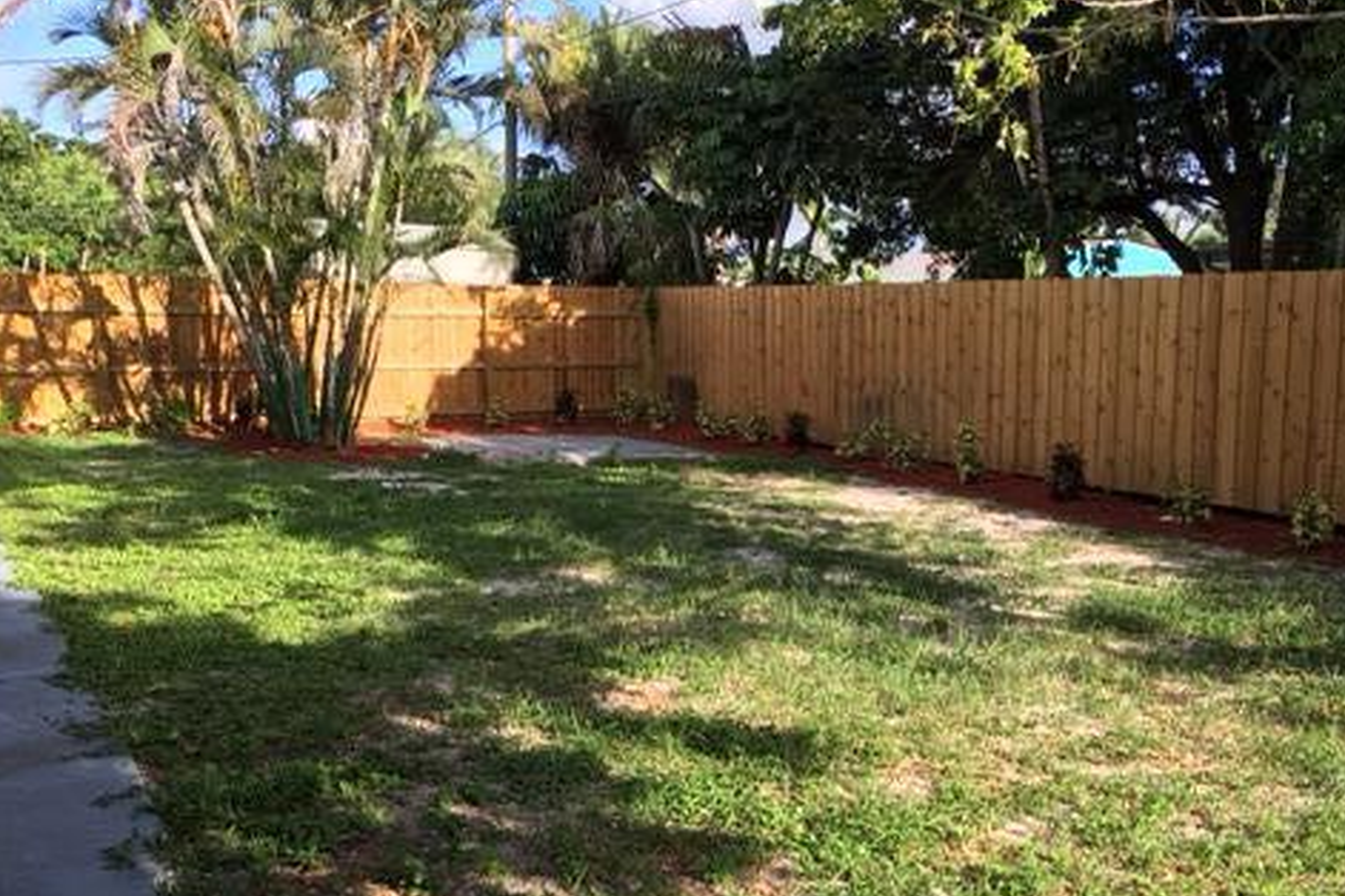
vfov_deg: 32.5
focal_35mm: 41
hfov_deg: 47.4
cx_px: 725
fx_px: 1532
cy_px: 554
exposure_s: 1/561
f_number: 2.2
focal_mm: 4.15
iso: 25
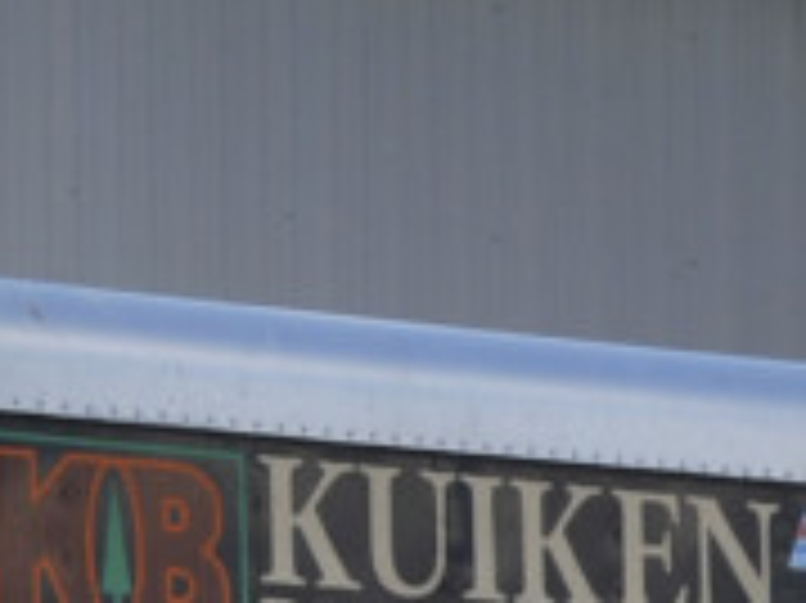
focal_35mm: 271
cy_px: 1296
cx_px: -833
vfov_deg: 5.3
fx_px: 6306
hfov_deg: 7.0
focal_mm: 36
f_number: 10
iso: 125
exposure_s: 1/250
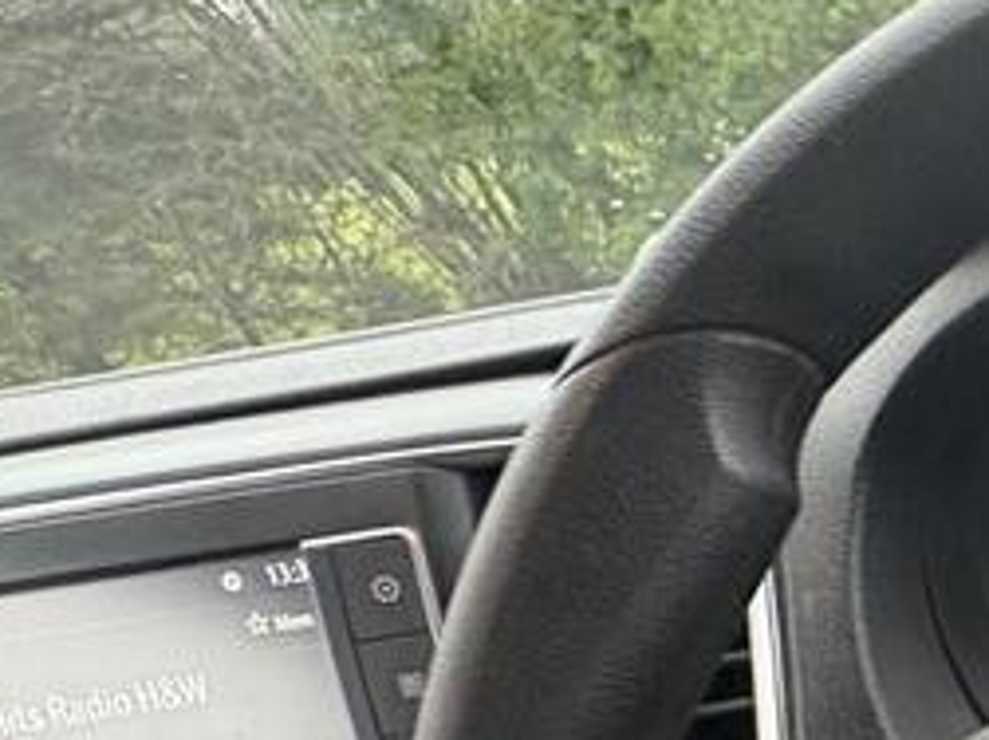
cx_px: 1643
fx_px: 1428
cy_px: 933
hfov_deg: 24.4
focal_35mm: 50
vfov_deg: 25.5
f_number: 2.2
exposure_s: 1/60
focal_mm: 2.22
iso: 400
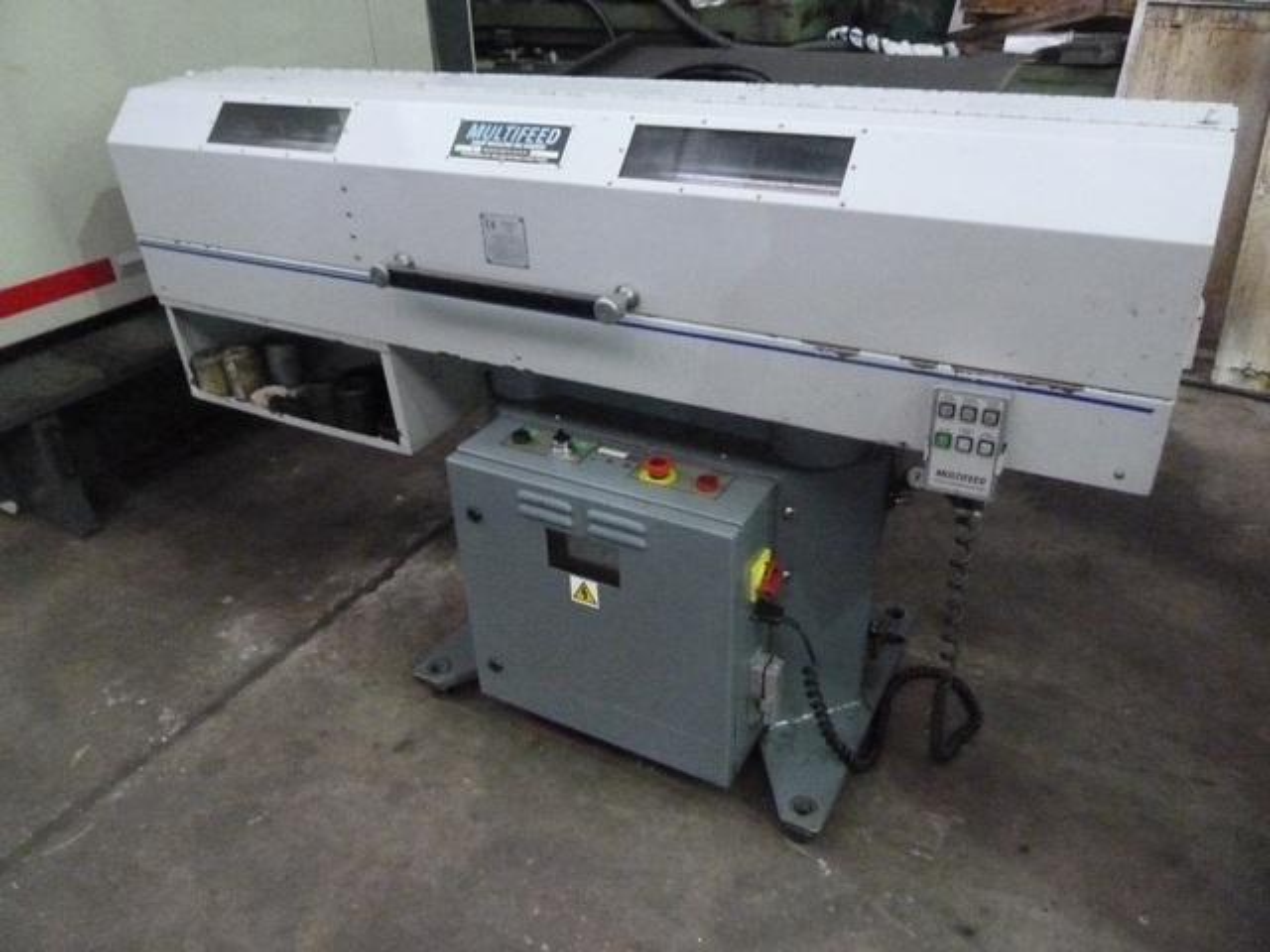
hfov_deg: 69.4
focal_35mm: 25
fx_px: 917
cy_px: 476
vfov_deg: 54.9
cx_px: 635
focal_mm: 4.1
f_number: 3.3
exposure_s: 1/15
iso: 1250
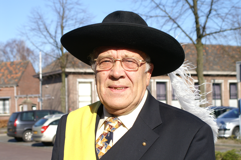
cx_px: 120
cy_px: 80
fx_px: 501
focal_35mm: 75
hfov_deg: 27.0
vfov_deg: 18.1
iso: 100
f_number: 8
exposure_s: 1/250
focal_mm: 50
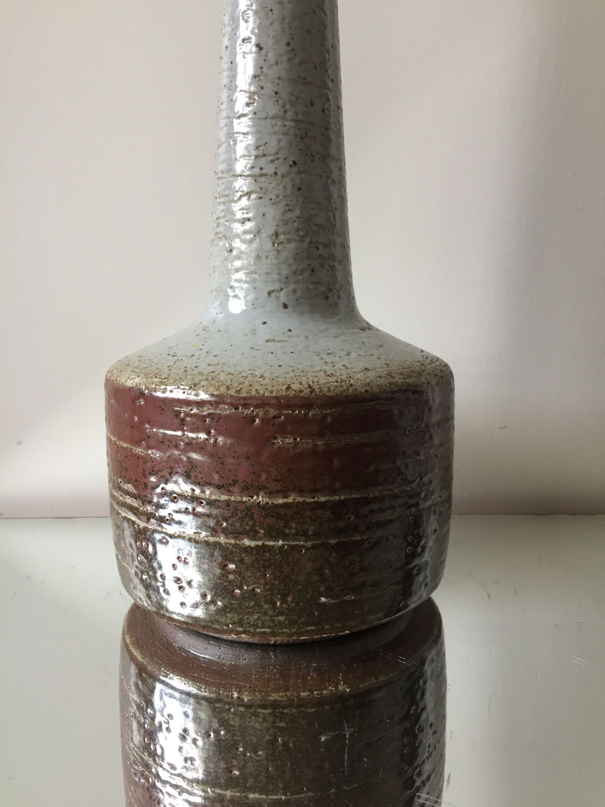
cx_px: 302
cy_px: 404
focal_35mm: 29
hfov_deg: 48.2
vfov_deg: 61.7
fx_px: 676
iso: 50
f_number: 2.2
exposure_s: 1/33
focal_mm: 4.15
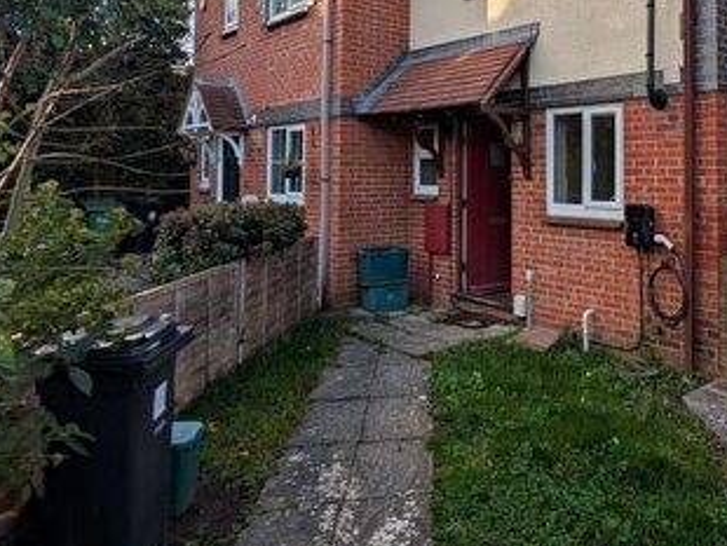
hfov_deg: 63.5
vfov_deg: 49.7
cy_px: 146
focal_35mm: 27
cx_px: 489
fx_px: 567
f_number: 1.95
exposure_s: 1/1190
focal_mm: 2.23
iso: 39
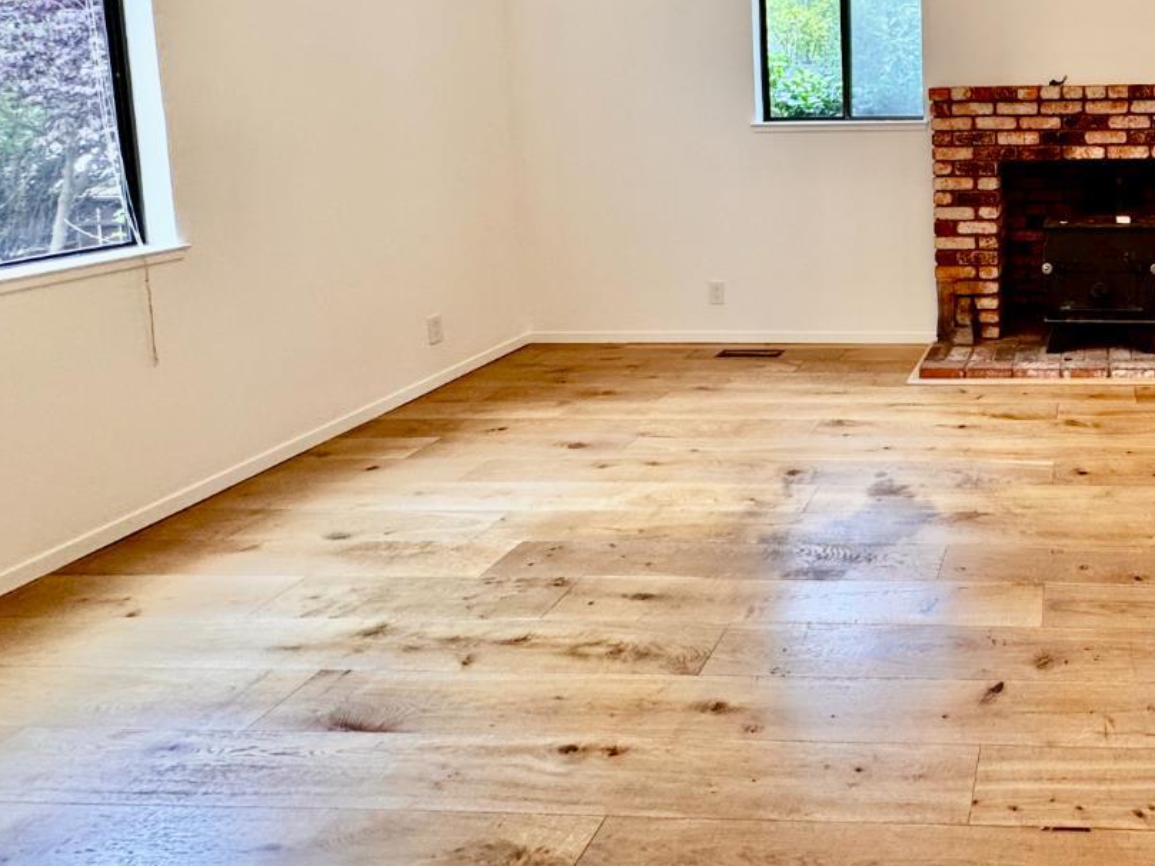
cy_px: 158
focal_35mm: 26
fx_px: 868
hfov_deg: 57.5
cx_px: 1045
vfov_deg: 49.5
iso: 160
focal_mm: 2.22
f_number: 2.2
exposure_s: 1/120
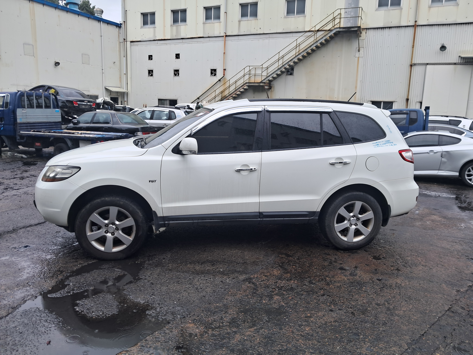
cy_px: 178
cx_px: 236
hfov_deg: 65.3
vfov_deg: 51.4
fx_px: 369
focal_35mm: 27
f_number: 1.8
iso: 50
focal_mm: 4
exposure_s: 1/242
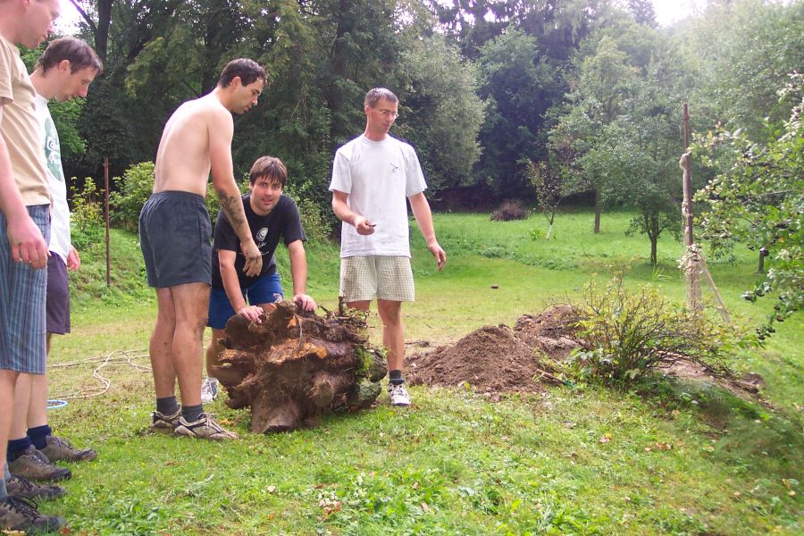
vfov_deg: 35.1
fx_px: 849
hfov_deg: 50.7
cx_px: 402
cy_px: 268
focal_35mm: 38
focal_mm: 8
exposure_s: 1/60
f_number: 2.8
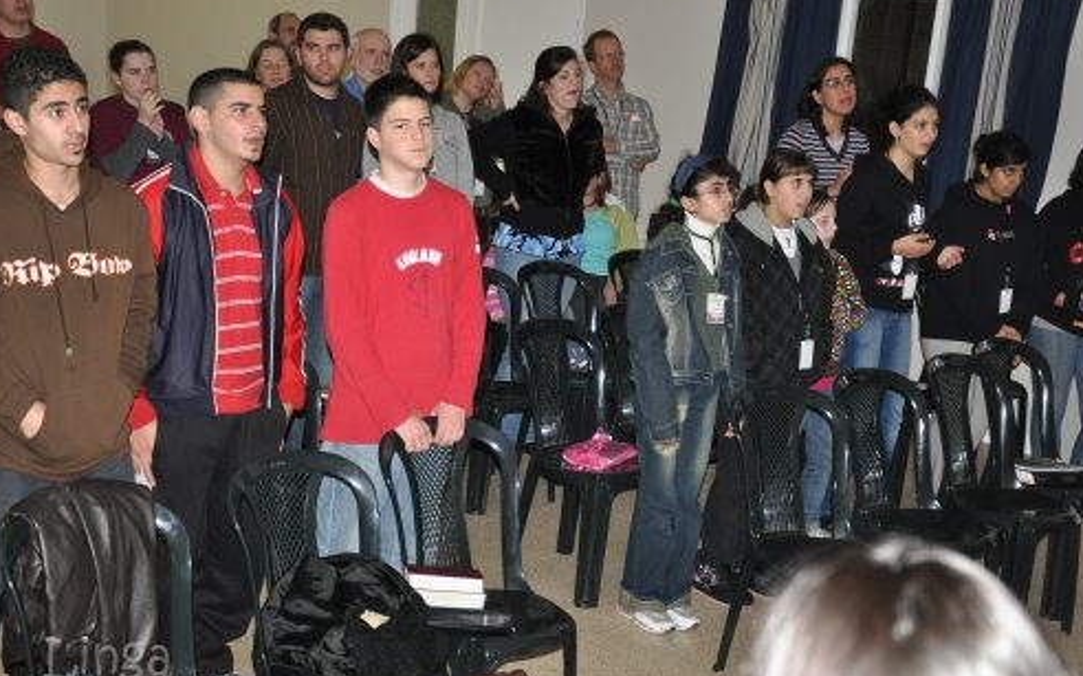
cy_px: 346
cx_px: 544
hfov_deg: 34.6
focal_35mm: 59
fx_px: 1741
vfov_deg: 22.0
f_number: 4.5
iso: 800
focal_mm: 38
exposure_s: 1/60
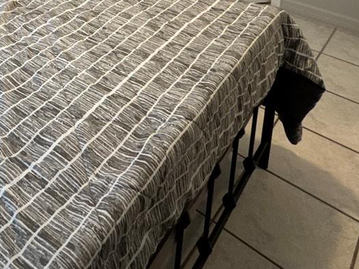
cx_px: 20
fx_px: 446
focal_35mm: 43
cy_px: -122
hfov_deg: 39.8
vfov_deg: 25.9
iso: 320
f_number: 2.2
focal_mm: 2.22
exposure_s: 1/60
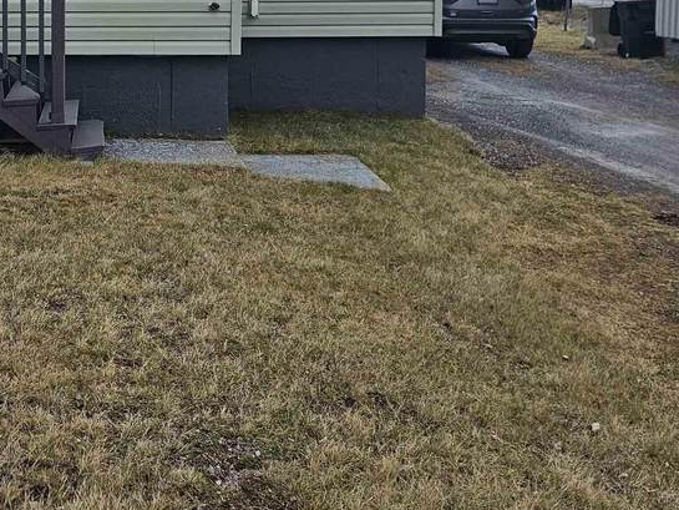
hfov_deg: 33.8
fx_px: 1059
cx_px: 81
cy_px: 22
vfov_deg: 25.9
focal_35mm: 54
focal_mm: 5.4
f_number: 1.8
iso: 40
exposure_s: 1/427
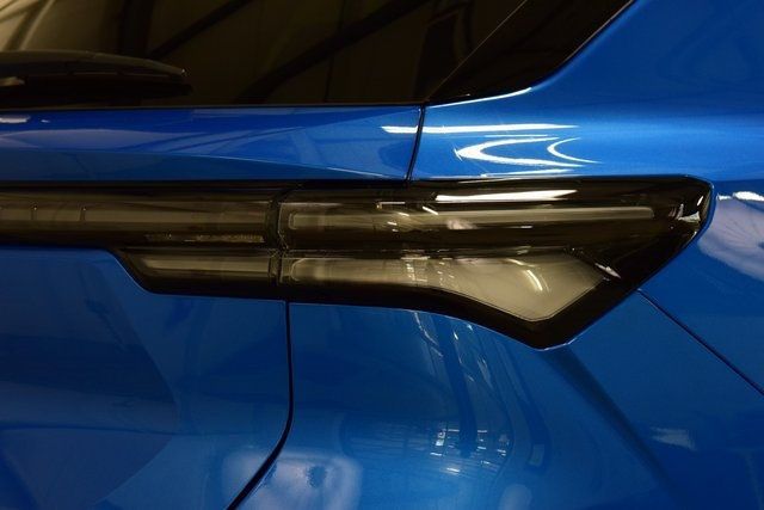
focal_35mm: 87
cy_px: 255
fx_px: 1847
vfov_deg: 15.7
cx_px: 382
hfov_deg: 23.4
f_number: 5.6
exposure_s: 1/125
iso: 1600
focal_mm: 58
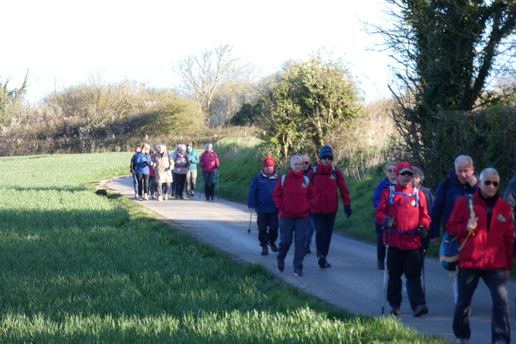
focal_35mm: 134
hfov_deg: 15.3
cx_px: 257
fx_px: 1920
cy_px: 158
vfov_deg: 10.2
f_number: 5.2
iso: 100
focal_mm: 22.9
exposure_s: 1/80
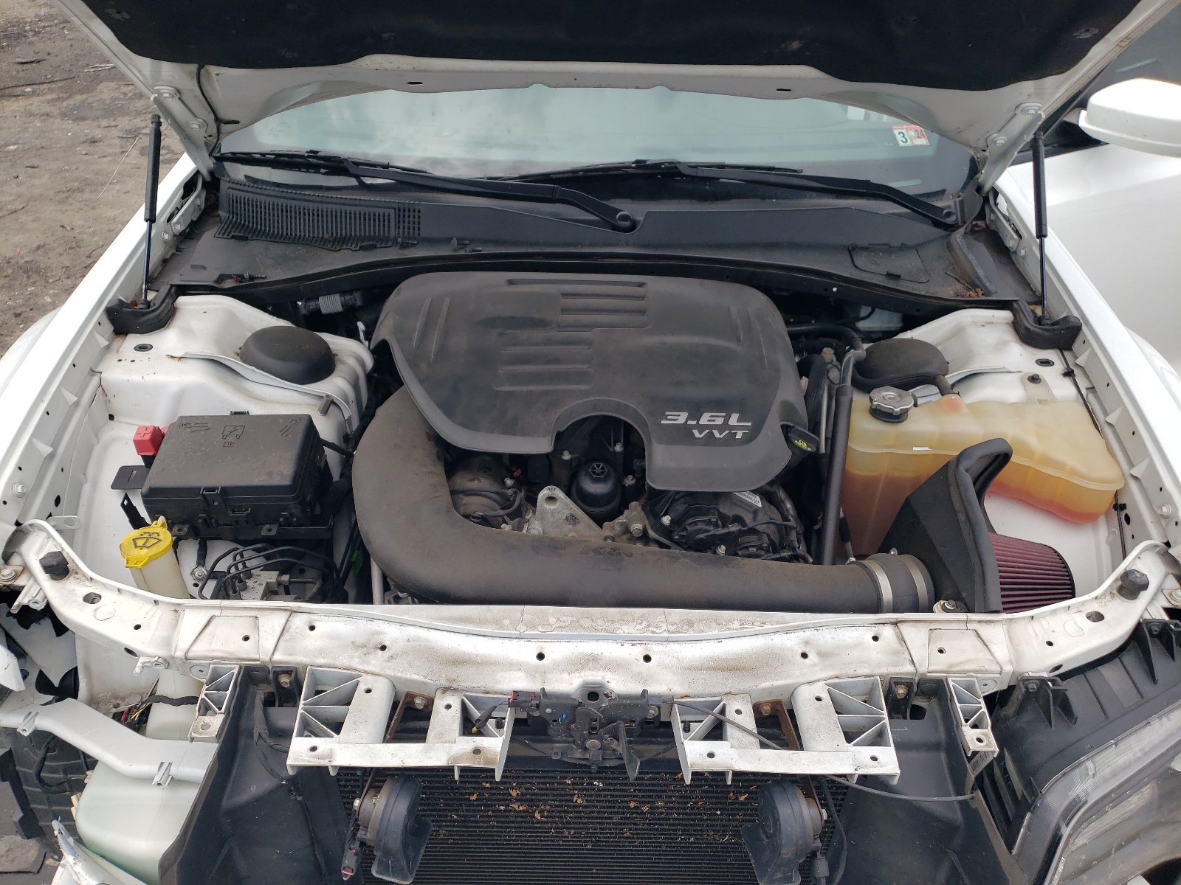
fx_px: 887
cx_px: 590
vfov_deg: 53.1
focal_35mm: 26
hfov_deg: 67.3
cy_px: 442
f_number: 1.5
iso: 50
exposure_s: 1/1111
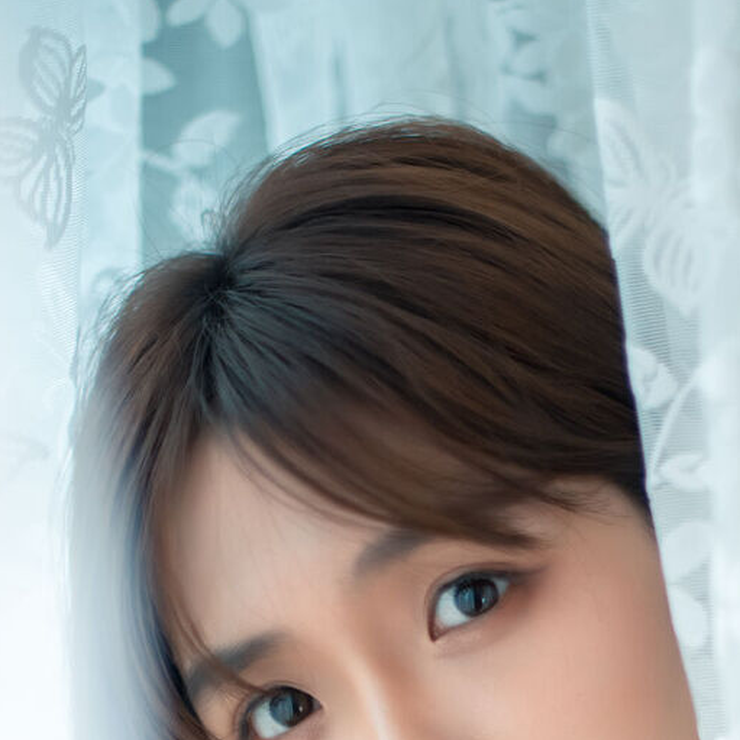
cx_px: 513
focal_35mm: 131
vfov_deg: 12.9
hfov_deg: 13.3
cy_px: 960
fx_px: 3168
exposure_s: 1/1000
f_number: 1.4
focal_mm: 50
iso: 250
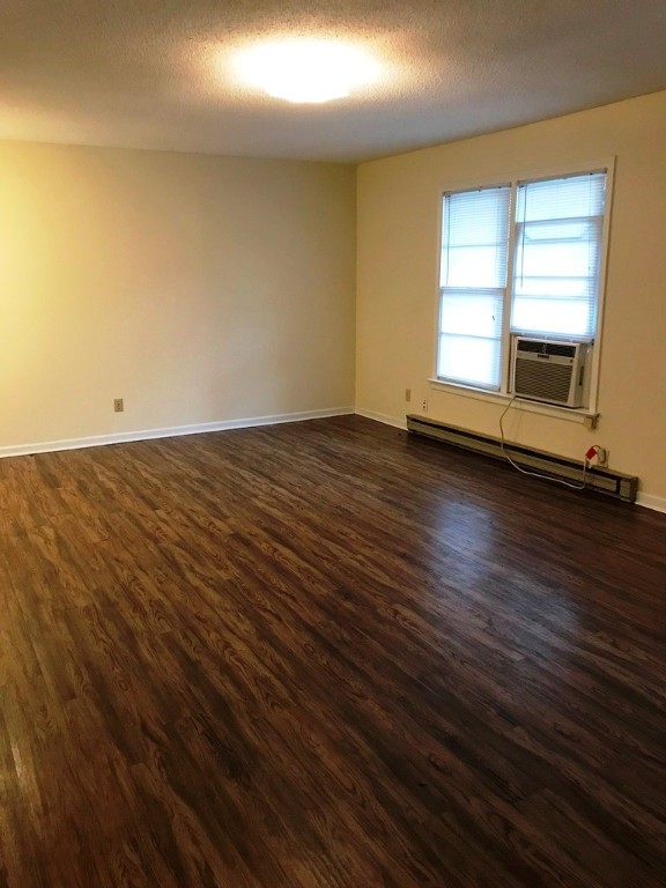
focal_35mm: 28
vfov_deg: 63.4
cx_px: 333
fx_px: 718
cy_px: 444
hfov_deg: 49.7
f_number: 1.8
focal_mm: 3.99
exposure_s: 1/15
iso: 64
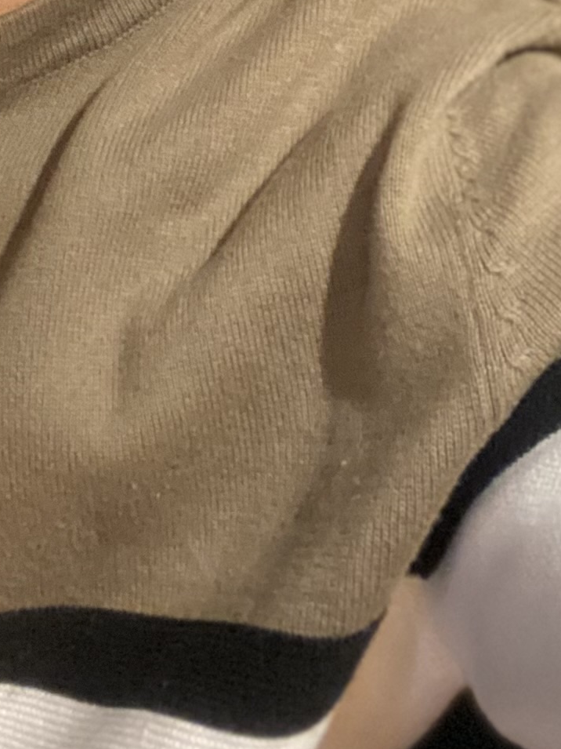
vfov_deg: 18.8
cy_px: -227
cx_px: 31
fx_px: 2096
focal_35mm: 97
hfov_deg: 15.0
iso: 640
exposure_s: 1/24
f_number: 2.2
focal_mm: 2.71
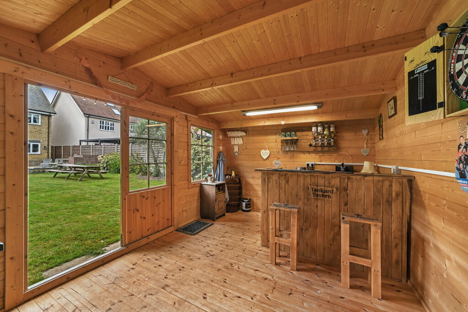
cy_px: 156
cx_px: 234
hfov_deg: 104.3
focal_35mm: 14
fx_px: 182
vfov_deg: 81.1
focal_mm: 14
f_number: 8
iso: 400
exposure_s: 1/6
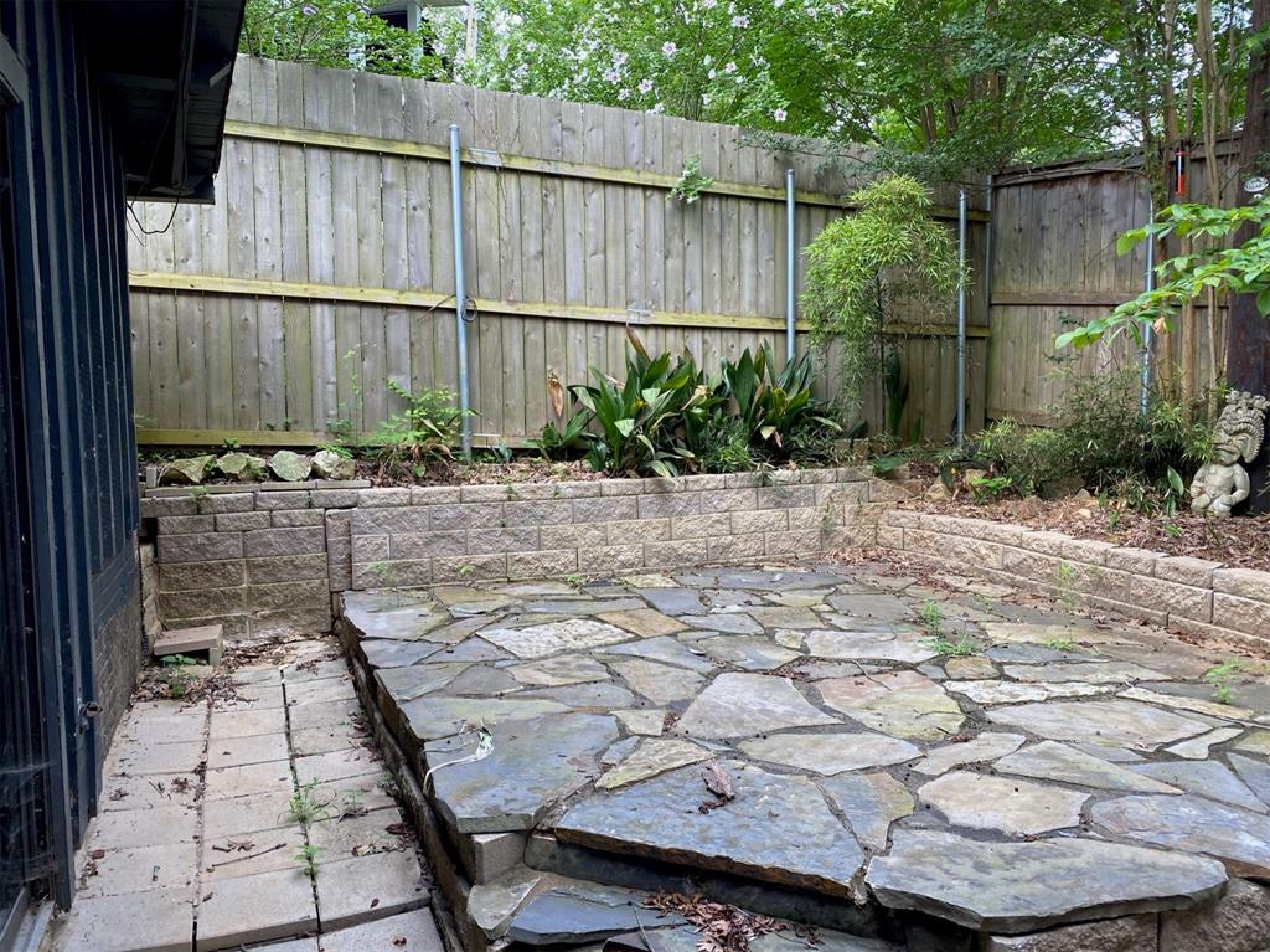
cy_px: 476
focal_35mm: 26
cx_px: 635
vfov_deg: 53.0
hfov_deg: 67.3
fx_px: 953
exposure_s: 1/122
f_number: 1.8
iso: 50
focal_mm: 4.25
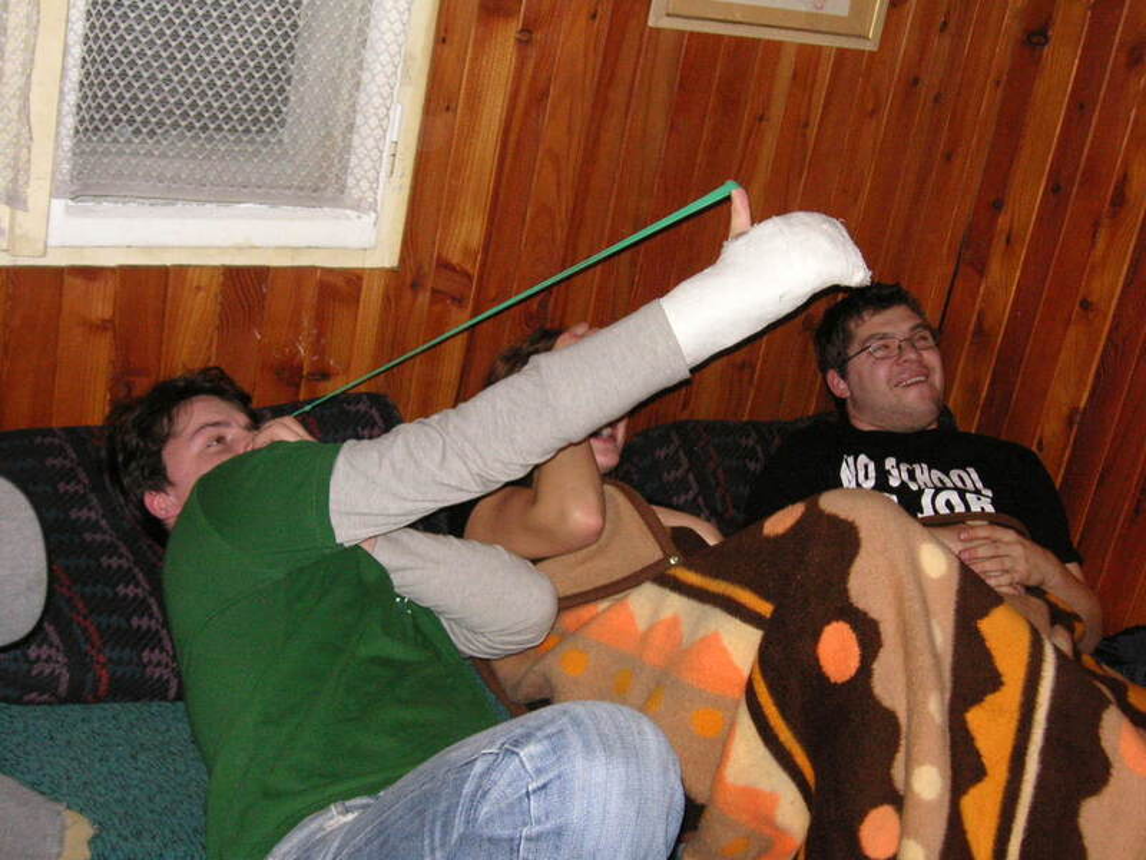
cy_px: 430
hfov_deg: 38.2
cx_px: 573
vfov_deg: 29.1
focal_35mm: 50
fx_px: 1655
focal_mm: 8.4
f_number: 3.4
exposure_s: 1/45
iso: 160
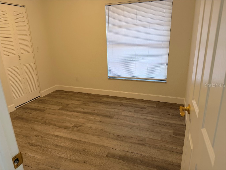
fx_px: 157
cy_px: 85
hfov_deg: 71.6
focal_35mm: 24
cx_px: 113
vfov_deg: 56.8
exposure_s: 1/120
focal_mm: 6.76
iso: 125
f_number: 1.78
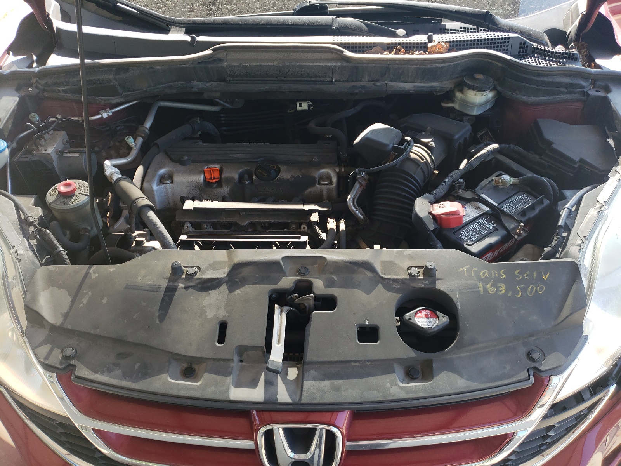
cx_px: 310
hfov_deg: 67.3
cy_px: 233
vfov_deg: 53.1
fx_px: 466
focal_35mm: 26
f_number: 1.5
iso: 50
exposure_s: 1/217
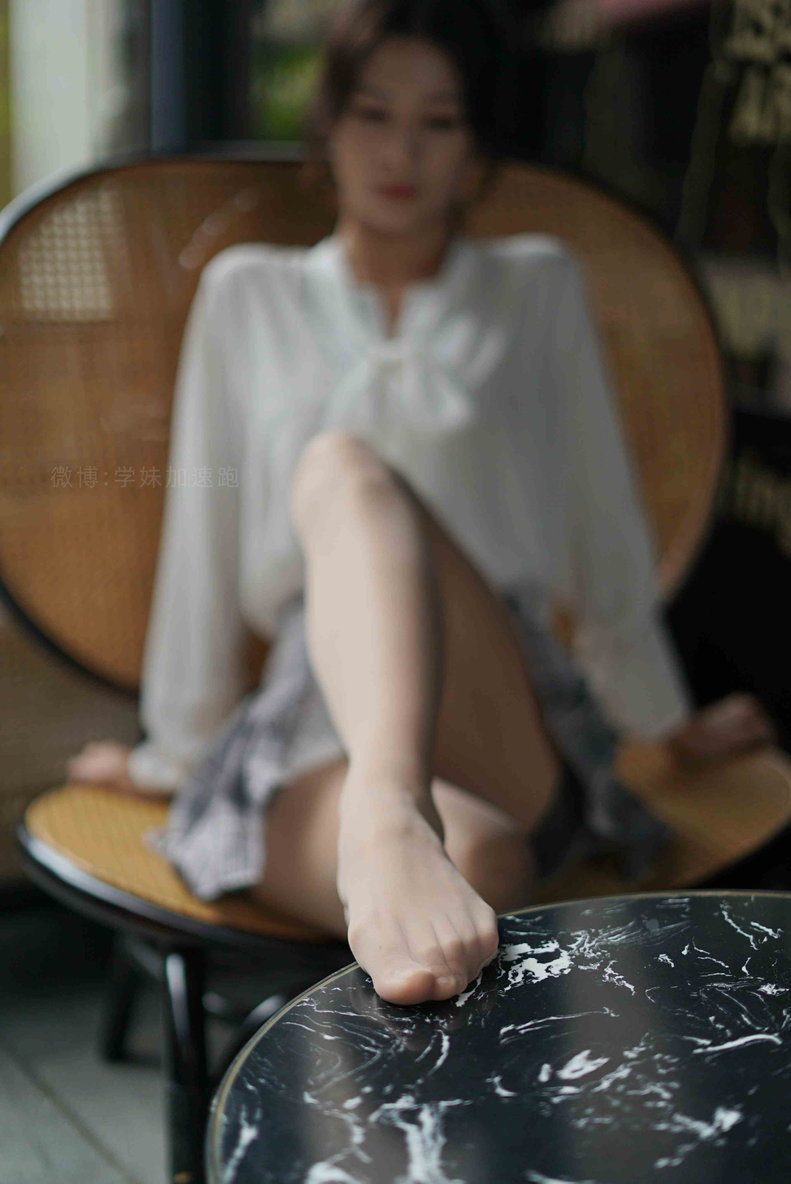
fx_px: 1646
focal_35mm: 50
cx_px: 396
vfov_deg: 39.6
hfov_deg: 27.0
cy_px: 592
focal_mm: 50
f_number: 1.8
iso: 250
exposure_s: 1/2000
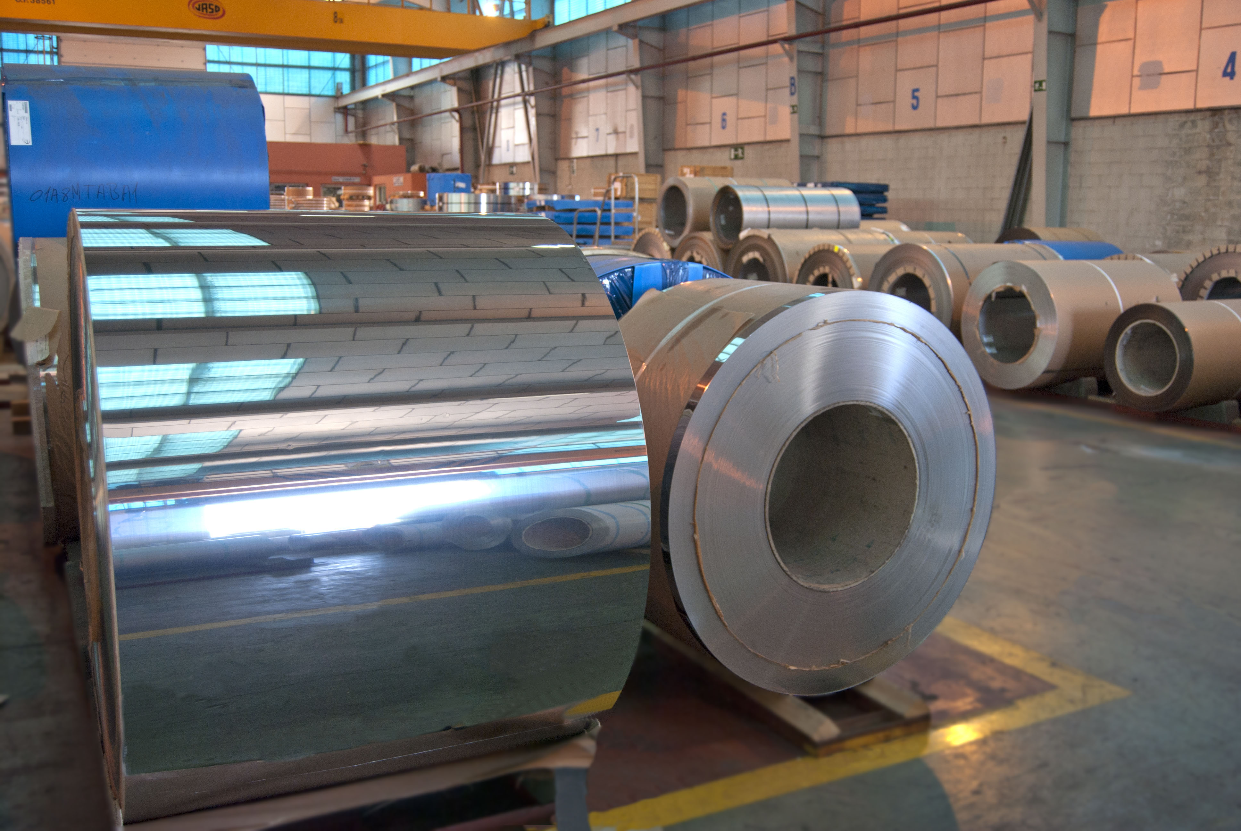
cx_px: 620
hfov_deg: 55.0
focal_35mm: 34
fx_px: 1191
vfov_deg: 38.5
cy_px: 416
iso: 200
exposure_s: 1/40
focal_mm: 23
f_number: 3.8
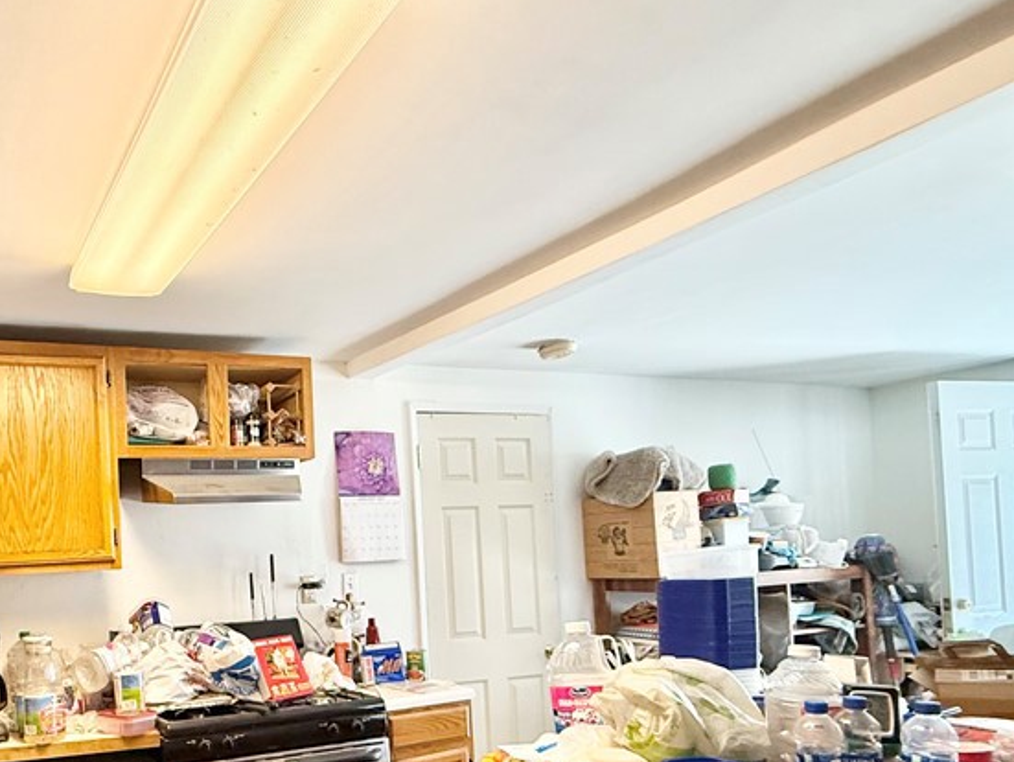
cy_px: 554
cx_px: 191
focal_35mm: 26
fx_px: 762
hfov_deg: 61.3
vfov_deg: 51.3
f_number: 2.2
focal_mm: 2.22
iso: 320
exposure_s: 1/60
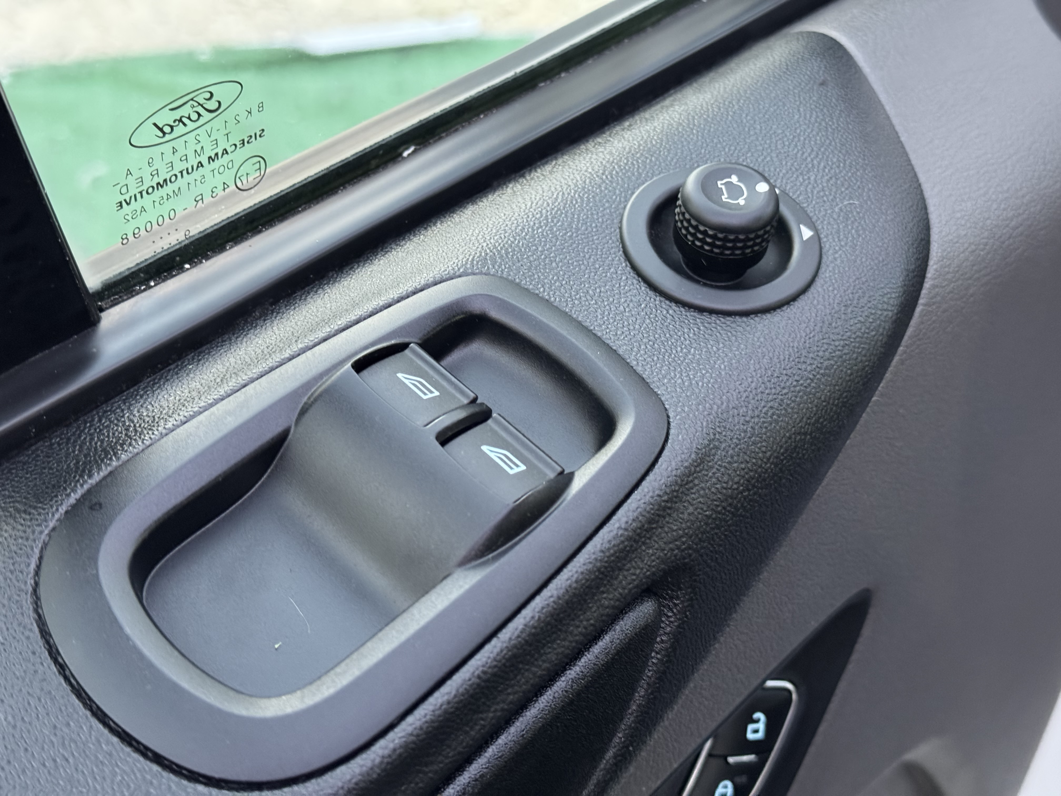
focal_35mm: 48
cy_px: 398
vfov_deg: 30.3
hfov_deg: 39.7
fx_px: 1471
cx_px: 530
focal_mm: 6.76
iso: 500
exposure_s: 1/25
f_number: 1.78
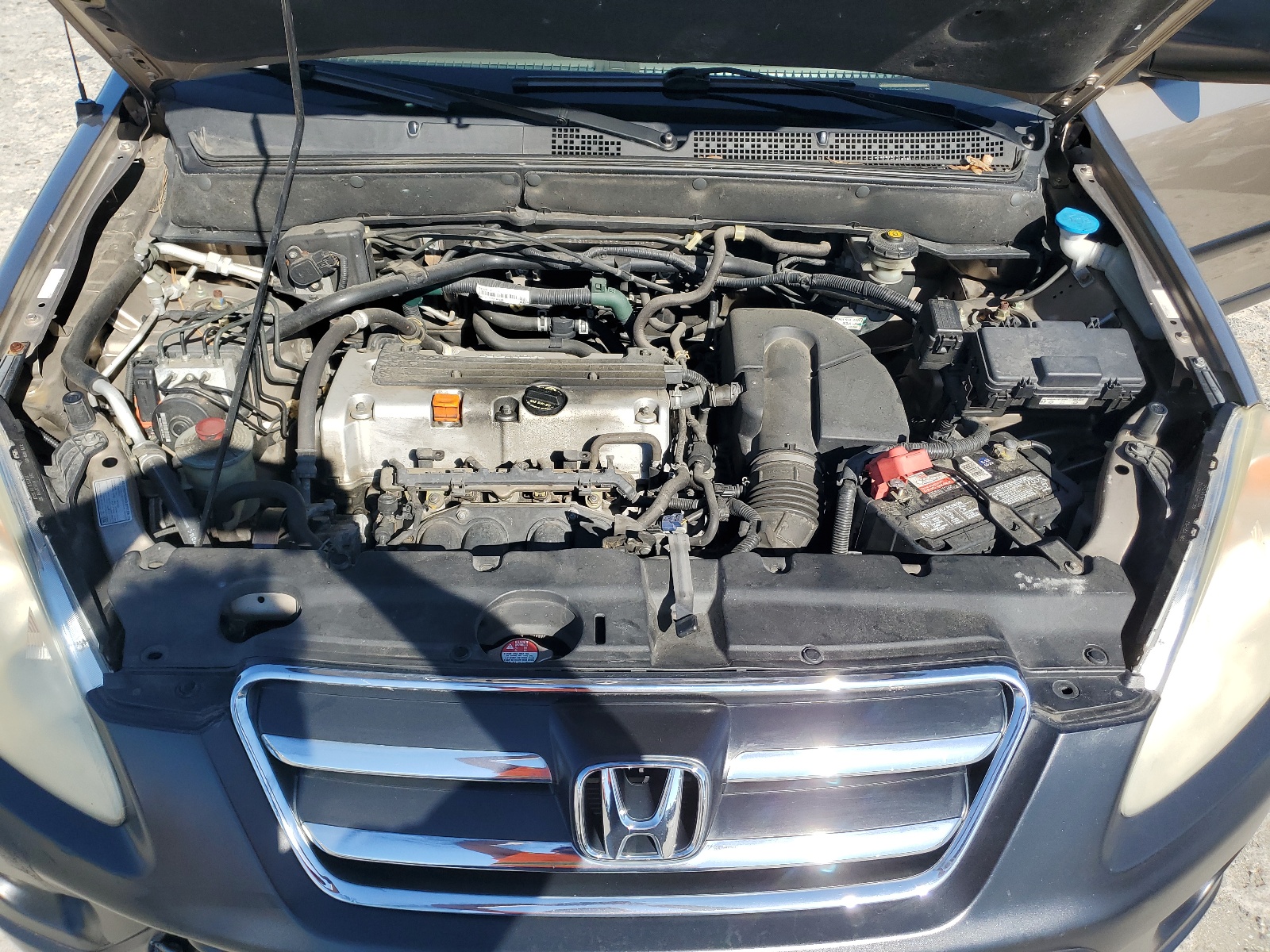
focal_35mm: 26
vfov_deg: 53.1
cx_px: 635
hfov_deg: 67.3
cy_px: 476
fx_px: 954
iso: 50
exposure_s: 1/2000
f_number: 1.5
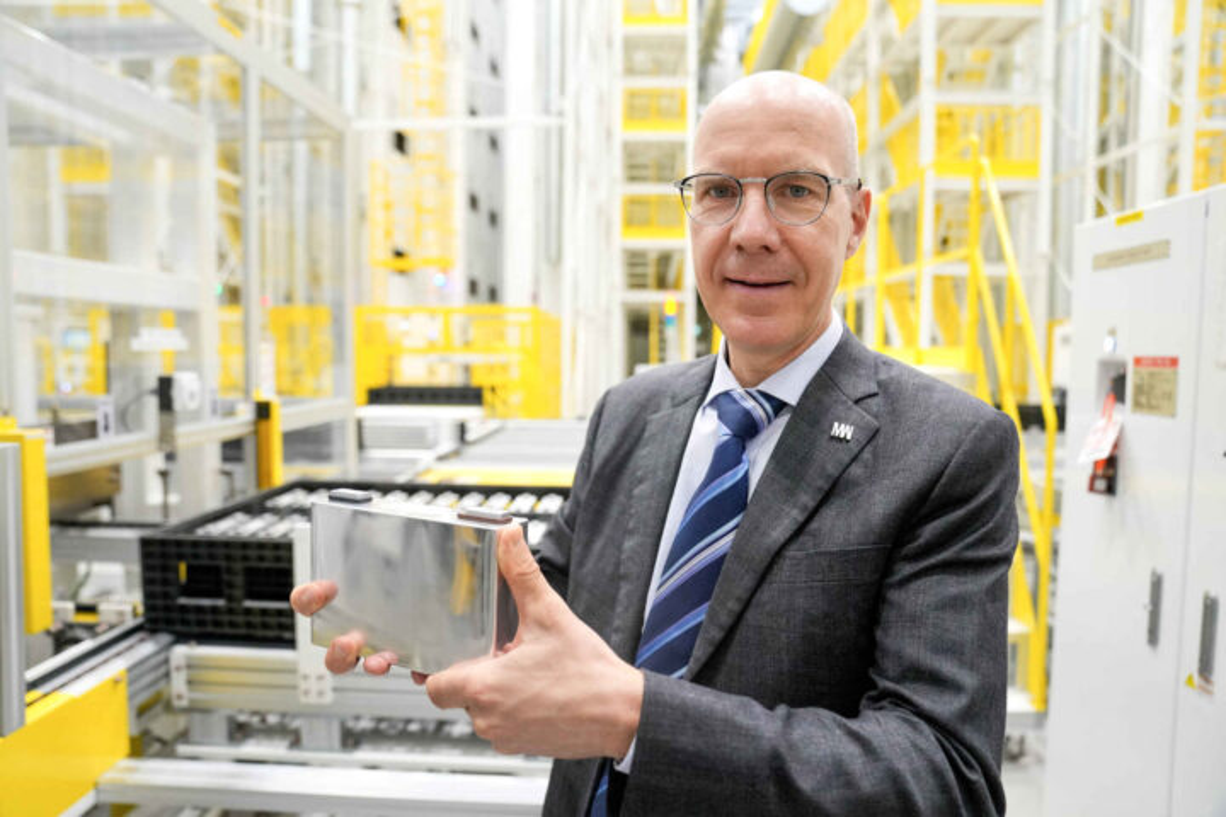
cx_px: 613
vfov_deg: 53.1
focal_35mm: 24
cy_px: 408
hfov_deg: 73.7
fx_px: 817
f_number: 2.8
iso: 1600
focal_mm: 24
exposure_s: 1/200
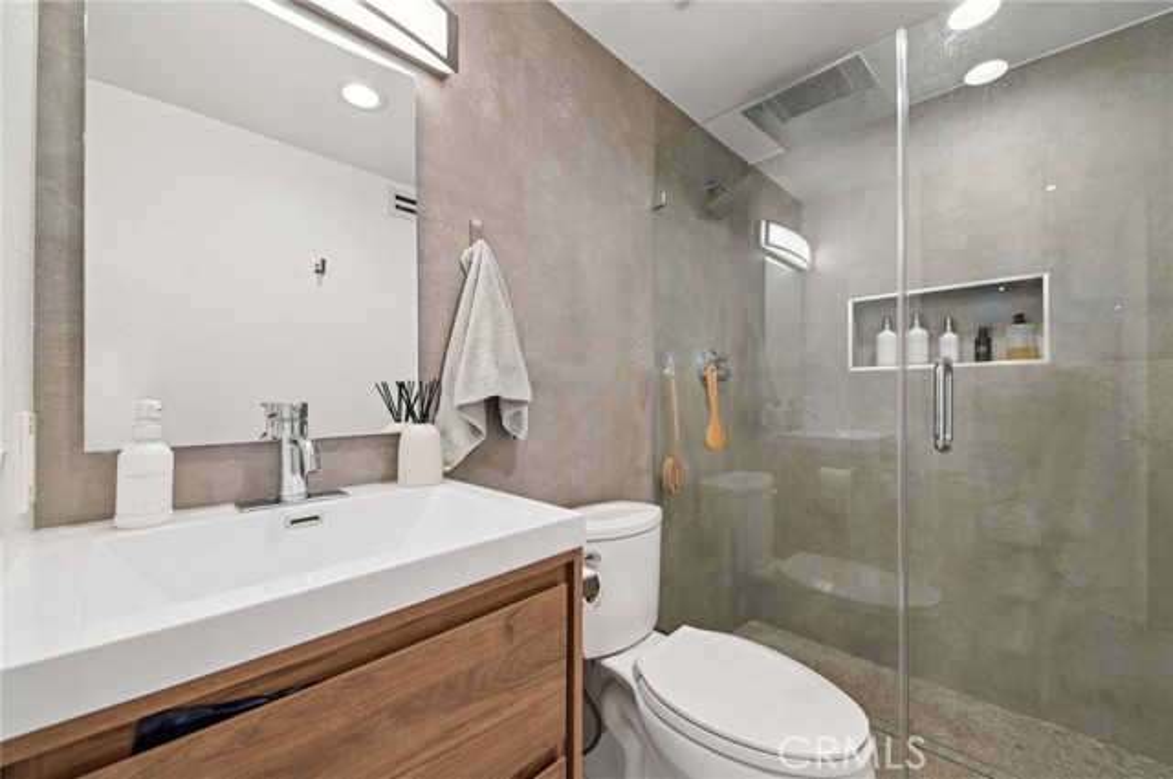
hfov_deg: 104.3
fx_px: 456
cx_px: 586
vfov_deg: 81.1
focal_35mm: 14
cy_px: 390
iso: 320
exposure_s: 1/10
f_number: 8
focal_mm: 14
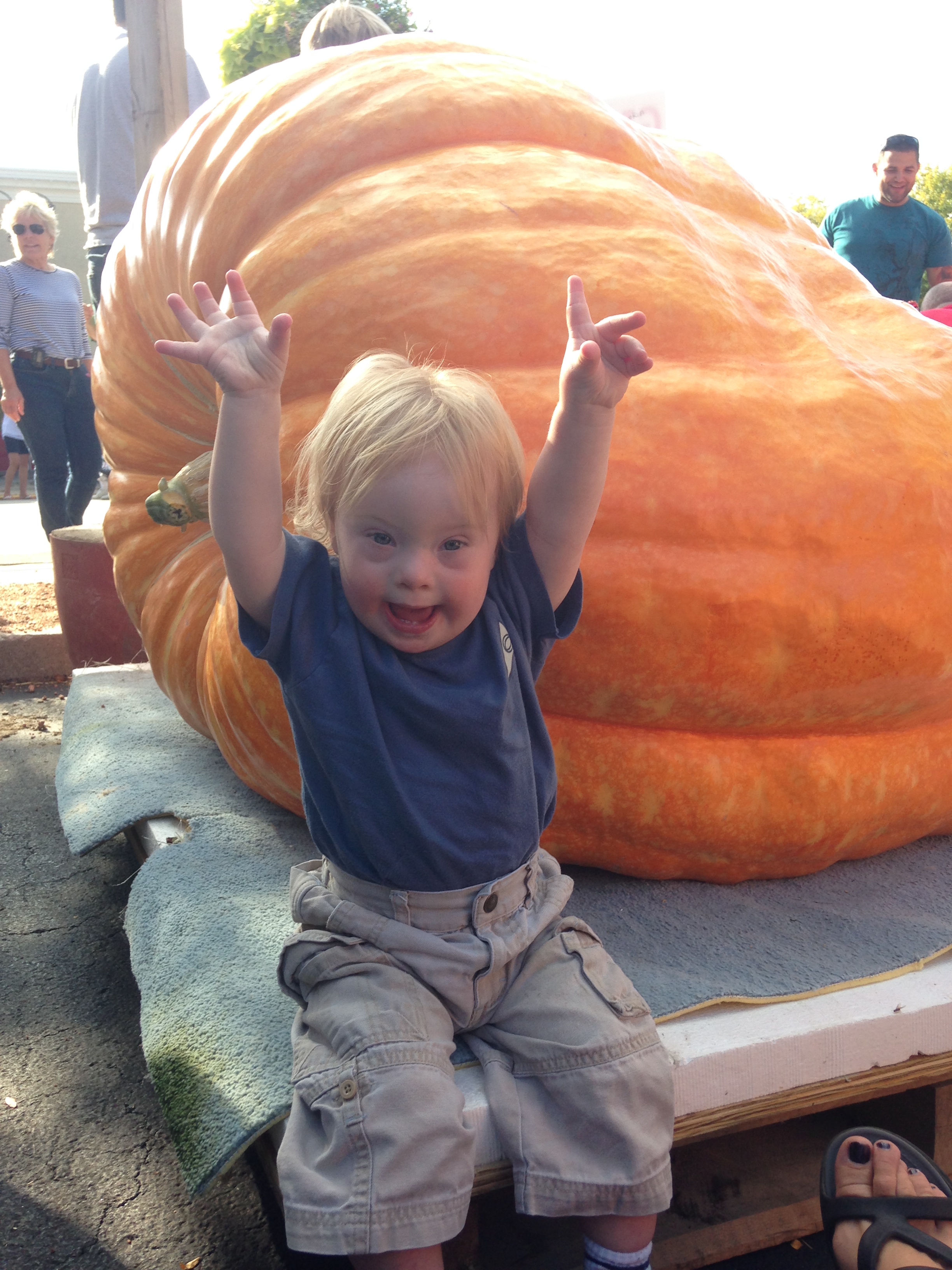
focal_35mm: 33
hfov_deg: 42.9
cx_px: 476
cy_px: 635
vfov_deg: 55.4
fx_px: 1210
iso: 50
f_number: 2.4
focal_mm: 4.12
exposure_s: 1/332
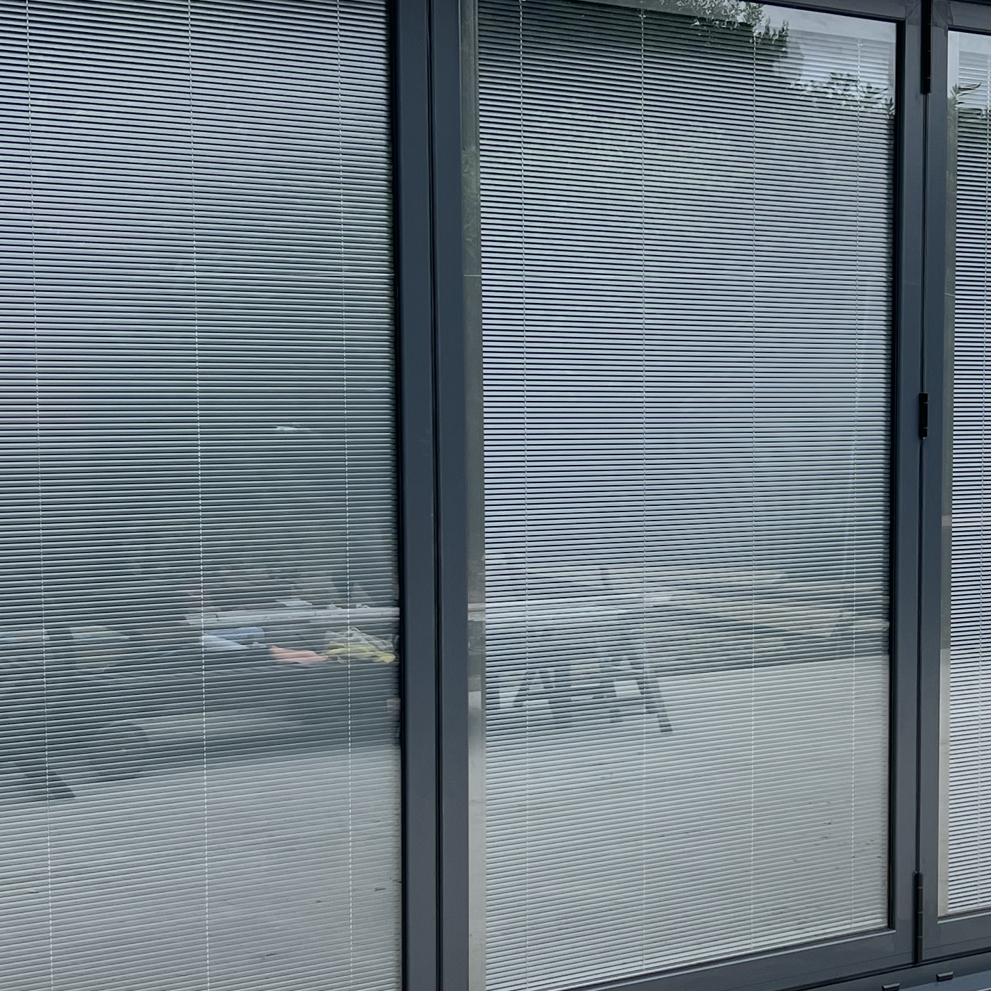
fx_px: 2105
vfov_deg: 26.5
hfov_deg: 25.9
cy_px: 553
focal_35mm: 65
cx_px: 822
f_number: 1.5
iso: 40
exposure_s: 1/284
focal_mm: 5.7
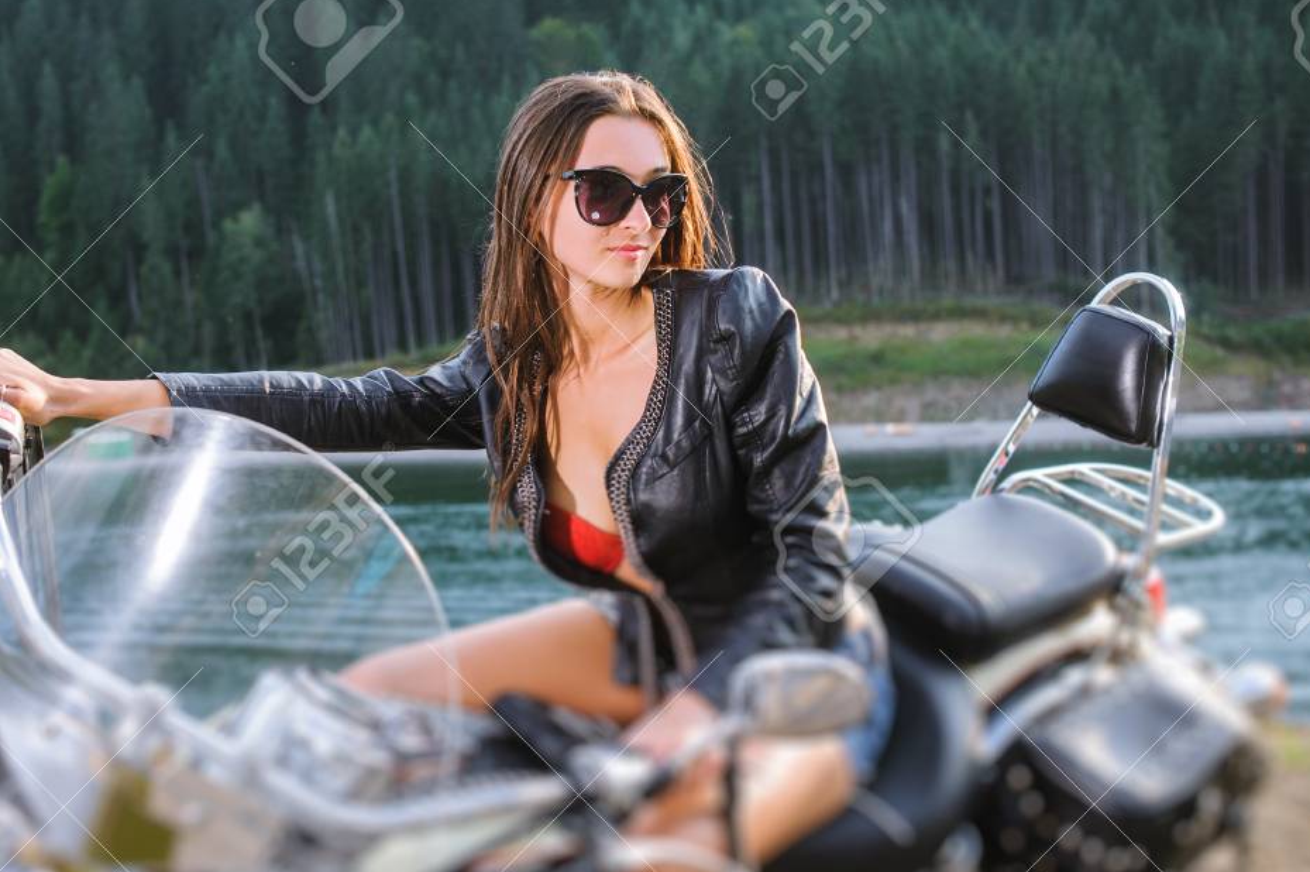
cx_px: 577
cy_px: 489
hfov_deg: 40.3
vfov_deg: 27.5
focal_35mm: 49
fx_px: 1782
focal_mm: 35
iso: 100
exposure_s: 1/400
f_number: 4
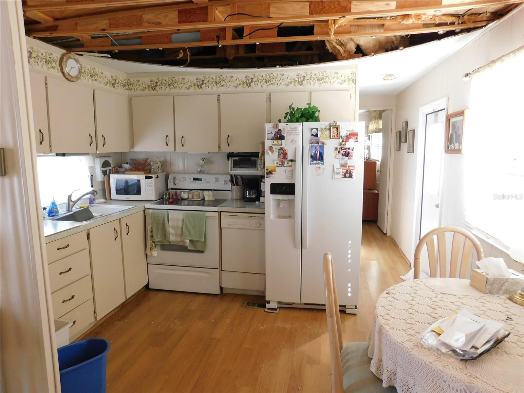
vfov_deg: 58.9
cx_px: 262
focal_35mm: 23
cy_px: 196
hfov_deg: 73.9
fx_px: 348
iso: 280
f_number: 3
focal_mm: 4
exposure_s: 1/30
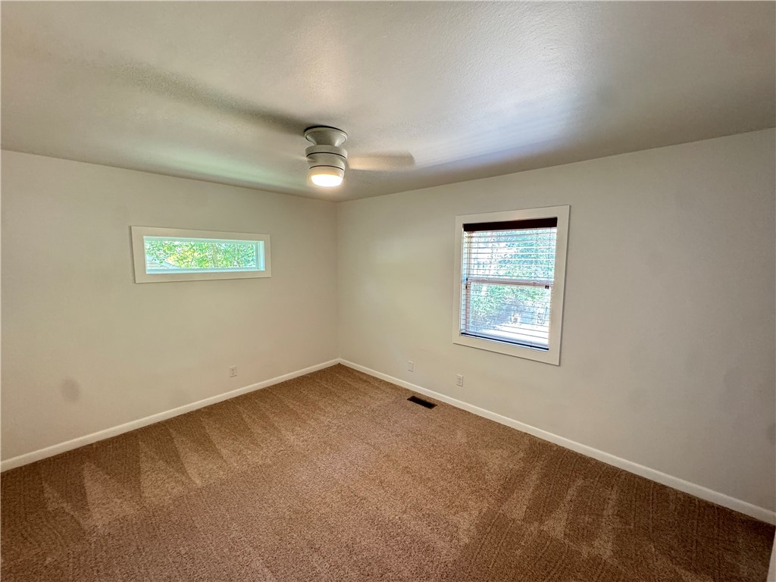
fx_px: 314
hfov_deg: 102.1
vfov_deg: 85.7
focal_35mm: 14
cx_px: 388
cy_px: 291
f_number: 2.2
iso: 400
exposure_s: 1/60
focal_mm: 2.22
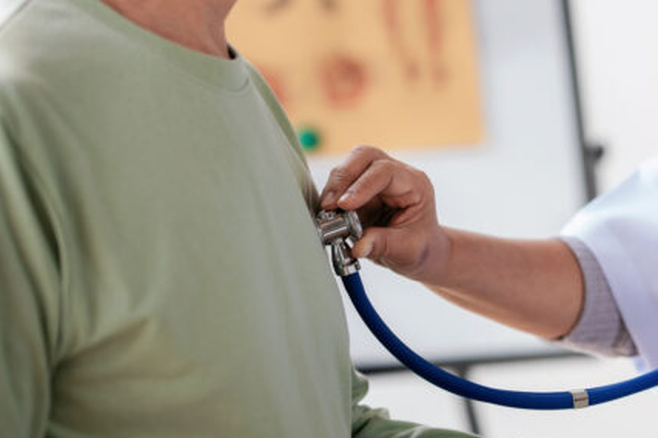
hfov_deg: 10.0
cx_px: 670
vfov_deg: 6.7
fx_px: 3726
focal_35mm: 204
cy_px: 45
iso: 50
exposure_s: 1/160
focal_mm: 85
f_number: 1.8
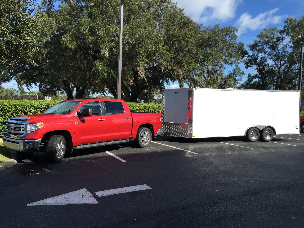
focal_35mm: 29
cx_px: 152
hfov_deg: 61.7
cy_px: 114
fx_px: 255
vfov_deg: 48.2
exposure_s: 1/1276
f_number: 2.2
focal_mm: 4.15
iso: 32
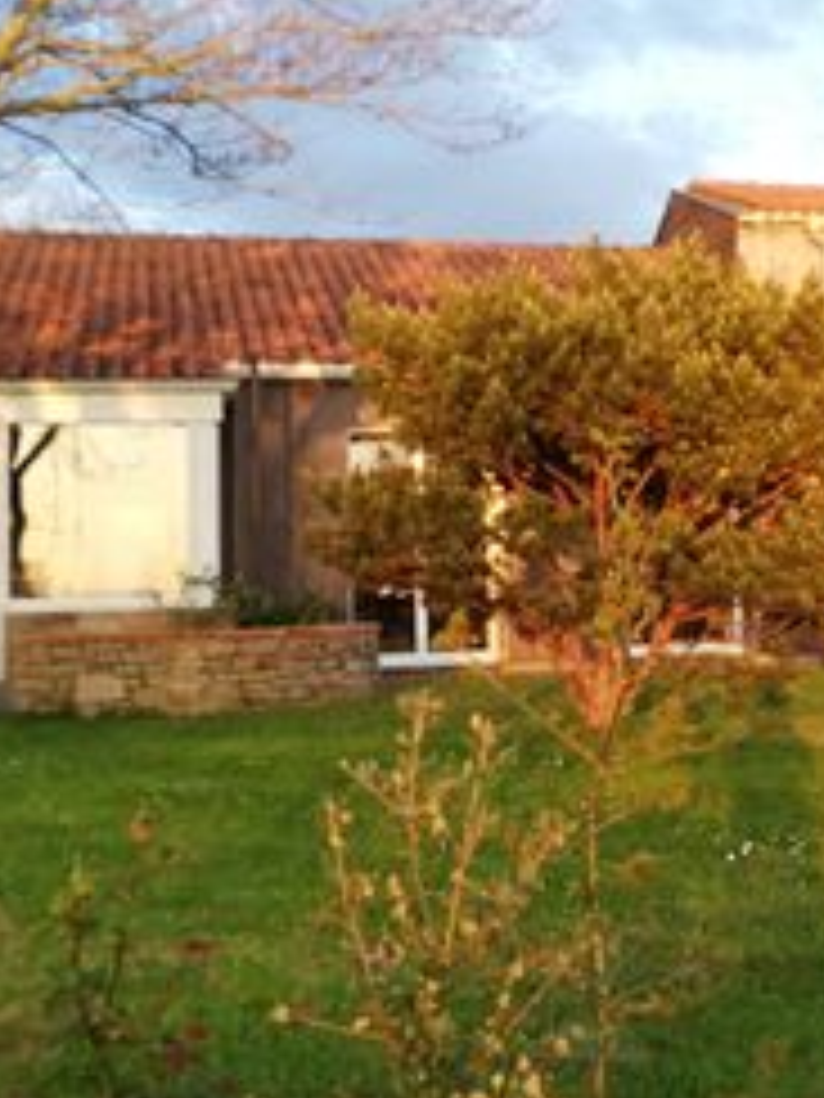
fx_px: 2031
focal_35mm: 64
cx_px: 653
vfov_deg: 30.2
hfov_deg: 22.6
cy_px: 468
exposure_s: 1/100
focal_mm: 3.81
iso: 80
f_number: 2.2
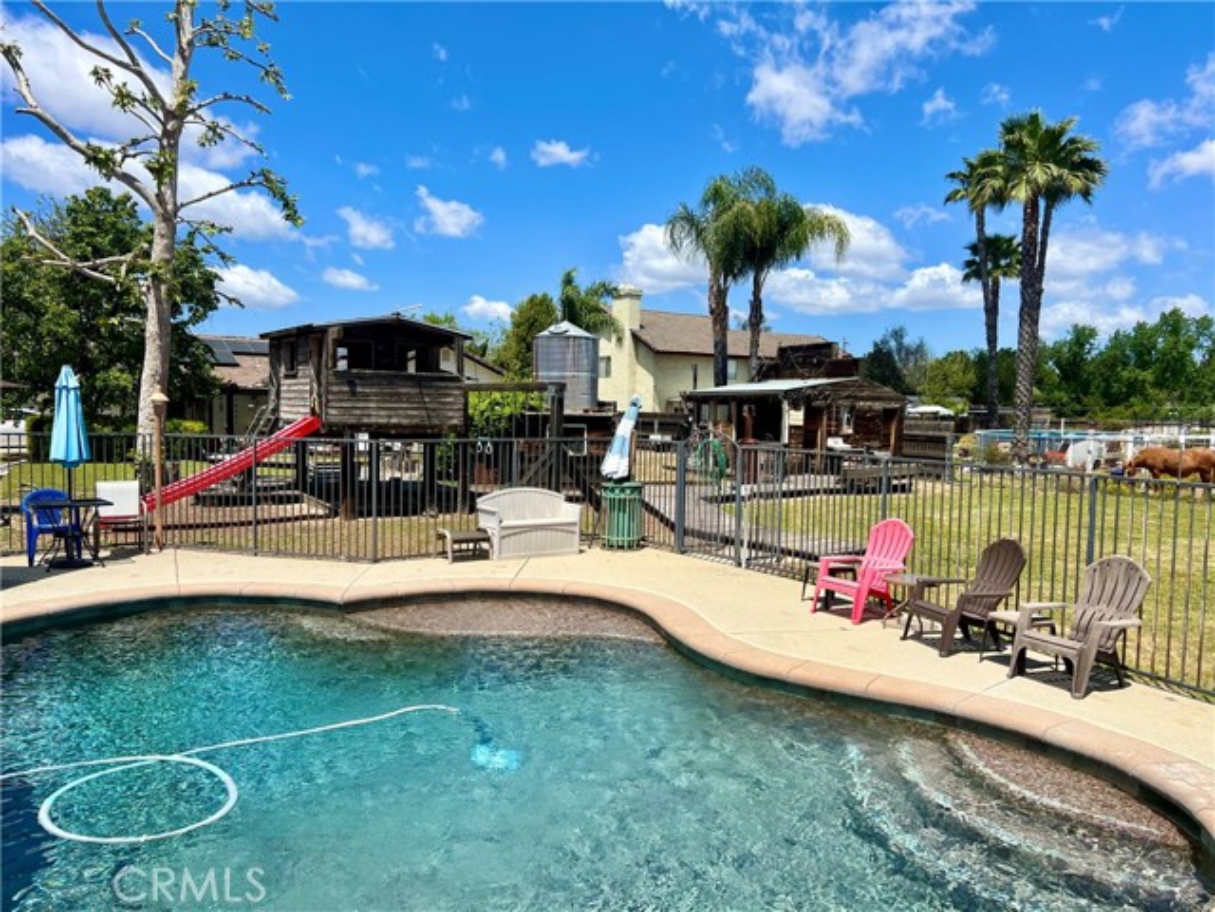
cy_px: 456
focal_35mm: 26
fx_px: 913
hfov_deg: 67.3
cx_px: 608
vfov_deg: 53.1
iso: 50
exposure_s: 1/5076
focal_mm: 5.7
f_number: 1.5
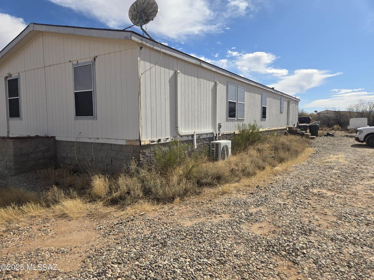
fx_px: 248
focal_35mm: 23
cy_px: 140
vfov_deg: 58.9
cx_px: 187
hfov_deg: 73.9
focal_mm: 5.4
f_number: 1.8
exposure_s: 1/2760
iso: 25
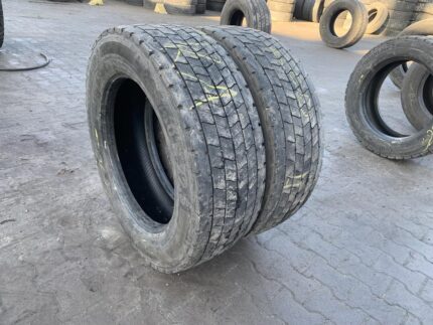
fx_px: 325
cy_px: 162
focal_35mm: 26
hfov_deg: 67.3
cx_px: 216
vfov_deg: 53.1
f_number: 1.8
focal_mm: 4.25
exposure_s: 1/121
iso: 40
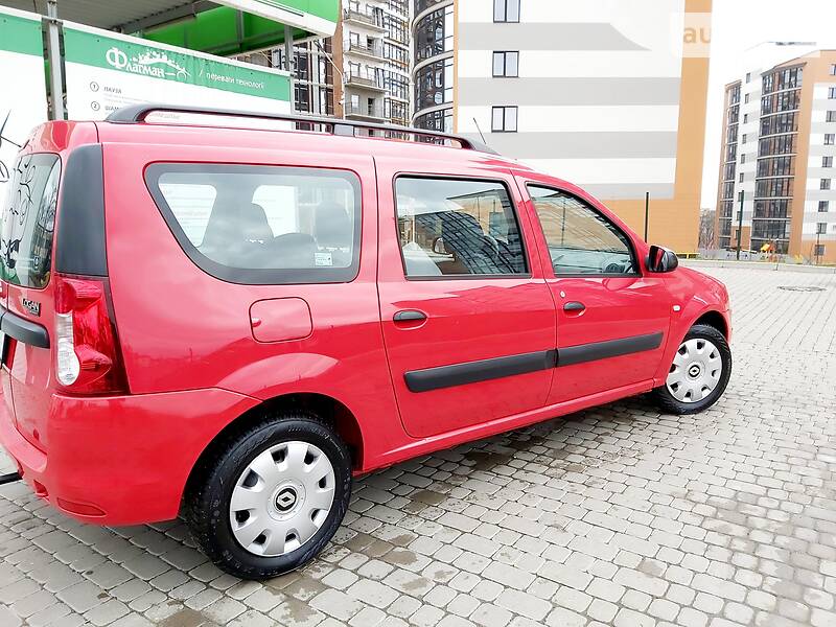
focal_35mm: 26
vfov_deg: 53.1
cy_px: 314
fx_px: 628
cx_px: 418
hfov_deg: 67.3
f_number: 1.7
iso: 64
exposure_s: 1/348
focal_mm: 3.9
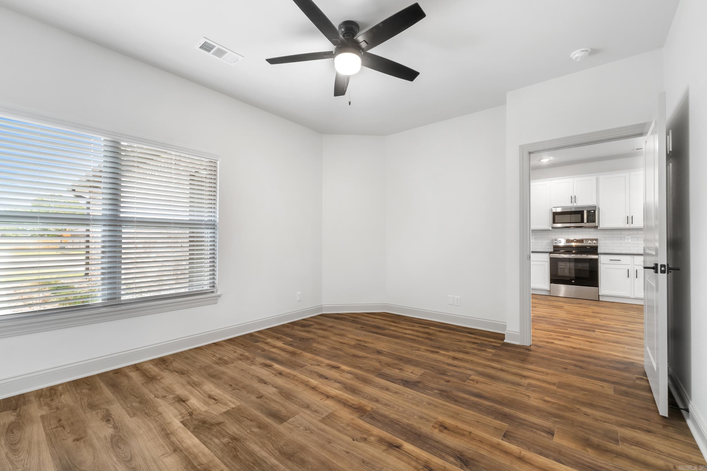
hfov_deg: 100.4
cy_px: 236
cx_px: 354
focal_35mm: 15
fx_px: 295
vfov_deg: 77.3
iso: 200
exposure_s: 2.5
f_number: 9
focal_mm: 10
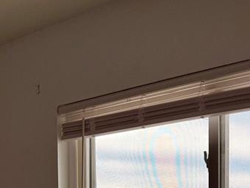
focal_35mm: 72
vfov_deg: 18.9
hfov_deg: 26.3
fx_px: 520
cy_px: 248
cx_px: 36
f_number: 1.78
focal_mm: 6.76
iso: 100
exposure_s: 1/858
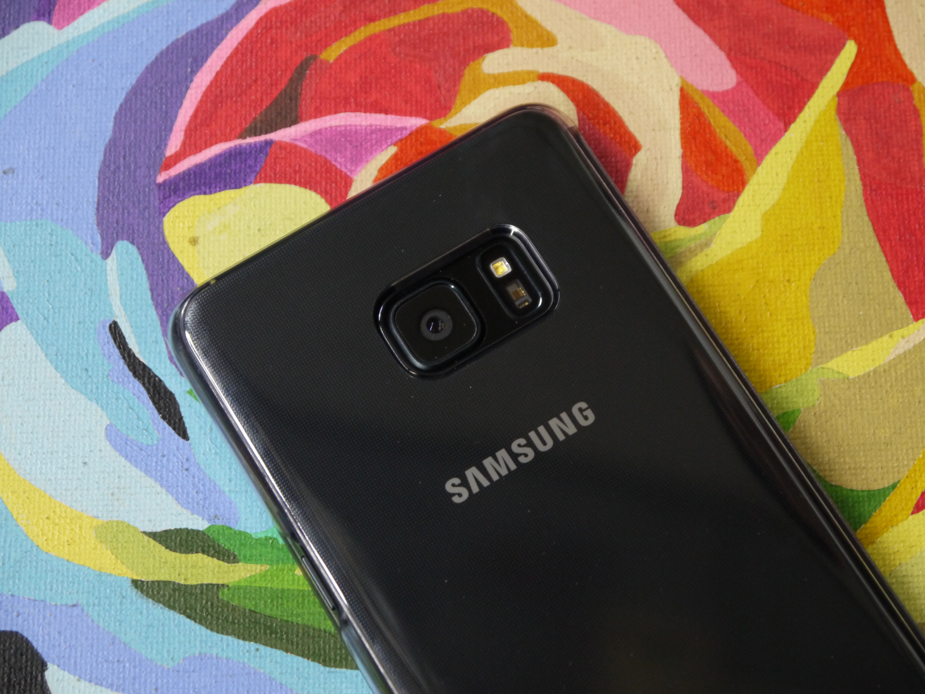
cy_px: 347
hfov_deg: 23.3
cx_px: 462
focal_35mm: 84
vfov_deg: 17.6
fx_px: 2245
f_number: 5.6
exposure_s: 1/20
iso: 800
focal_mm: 42
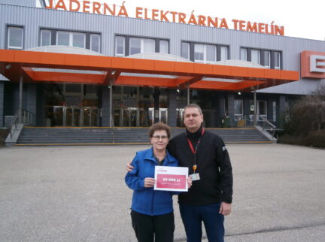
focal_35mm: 31
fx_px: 290
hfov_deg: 58.5
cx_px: 162
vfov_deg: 45.3
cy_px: 121
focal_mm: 5.5
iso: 80
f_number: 2.9
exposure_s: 1/160
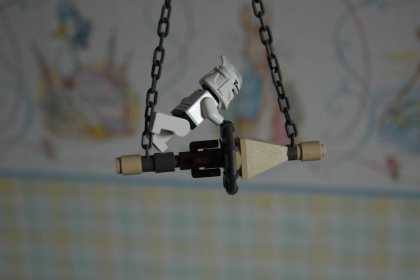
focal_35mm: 66
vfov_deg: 20.6
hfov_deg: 30.5
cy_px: 140
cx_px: 210
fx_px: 770
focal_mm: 44
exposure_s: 1/50
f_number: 4
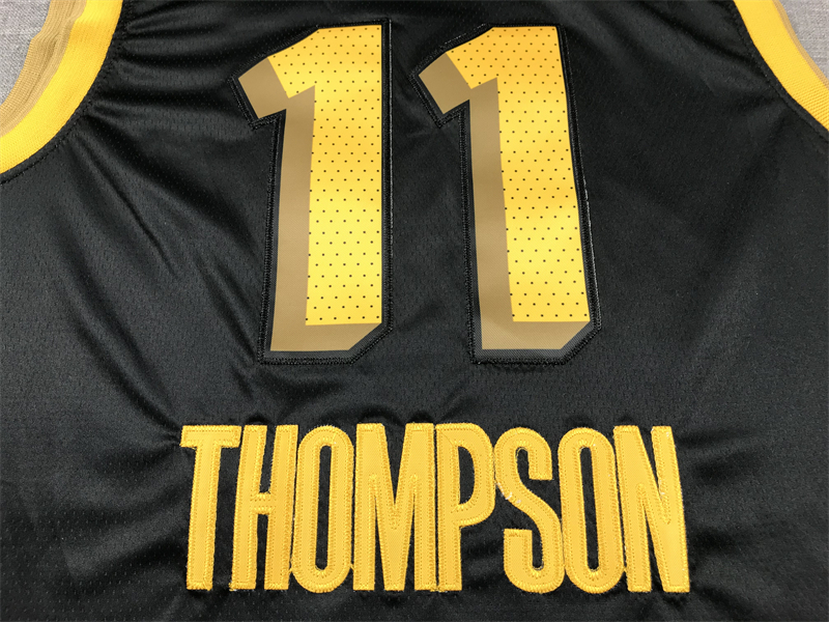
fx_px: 671
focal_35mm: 28
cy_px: 311
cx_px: 414
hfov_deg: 63.4
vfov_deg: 49.7
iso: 25
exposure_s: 1/50
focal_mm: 3.99
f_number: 1.8
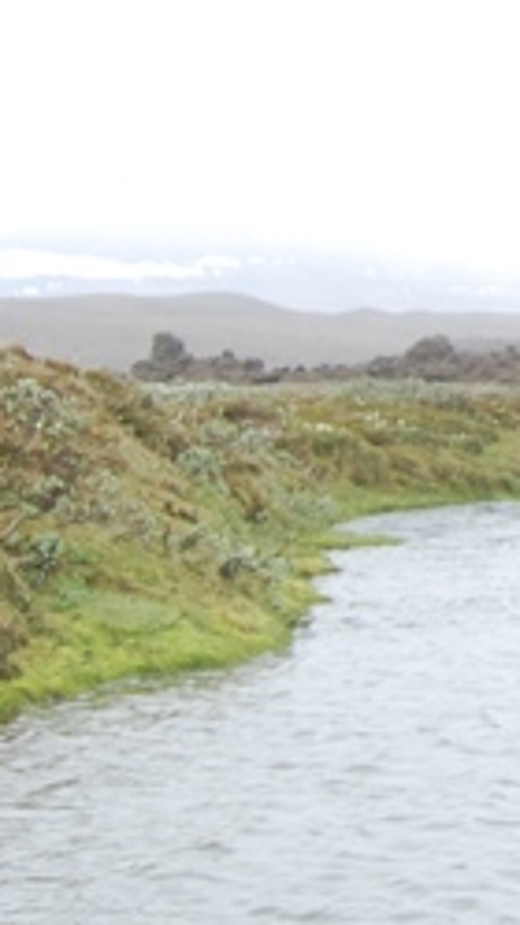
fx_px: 3235
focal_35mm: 132
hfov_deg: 8.4
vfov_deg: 15.9
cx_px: 1289
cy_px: -69
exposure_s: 1/125
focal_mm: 23
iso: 200
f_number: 5.6
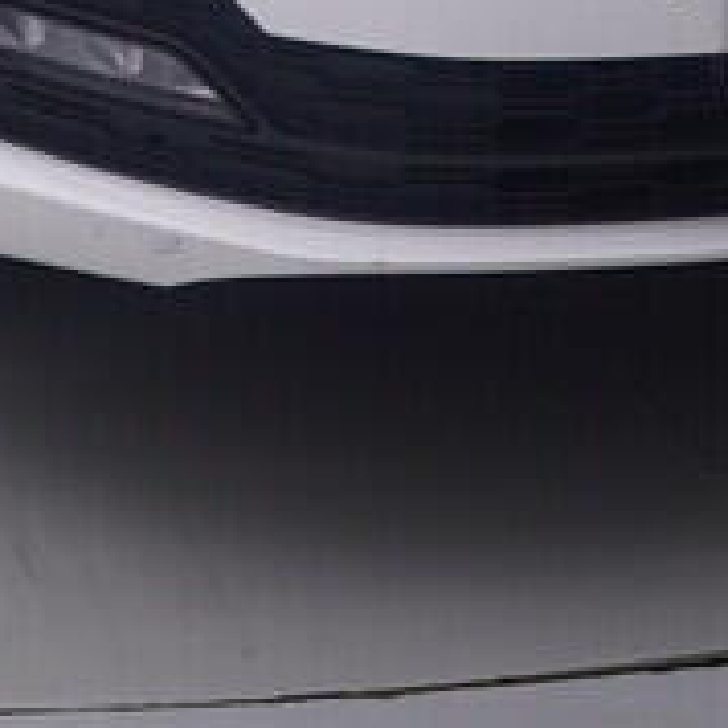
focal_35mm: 154
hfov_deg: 11.2
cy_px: -761
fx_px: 3674
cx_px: -53
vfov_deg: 10.4
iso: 200
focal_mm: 15
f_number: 5
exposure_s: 1/80
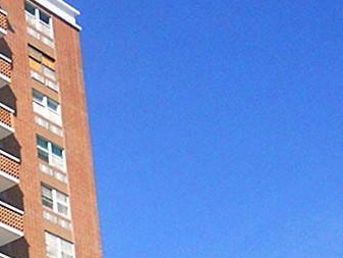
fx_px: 1318
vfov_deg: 10.8
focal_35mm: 133
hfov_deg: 13.7
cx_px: -211
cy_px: 359
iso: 80
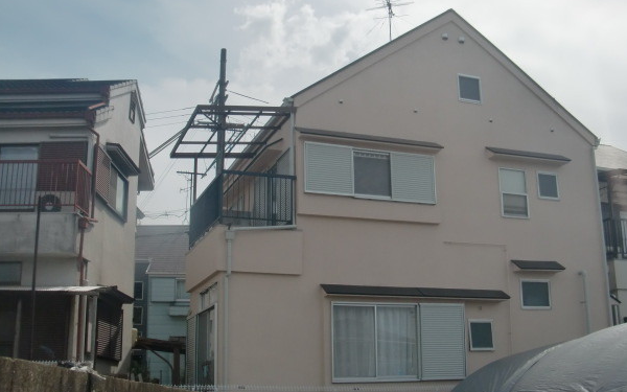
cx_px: 331
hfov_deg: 46.2
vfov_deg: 29.9
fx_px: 735
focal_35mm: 43
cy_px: 190
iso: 64
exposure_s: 1/400
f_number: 8.9
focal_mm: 6.66
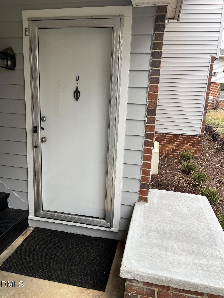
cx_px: 112
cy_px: 149
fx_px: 224
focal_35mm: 26
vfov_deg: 67.3
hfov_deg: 53.1
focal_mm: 5.1
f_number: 1.6
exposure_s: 1/350
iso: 50
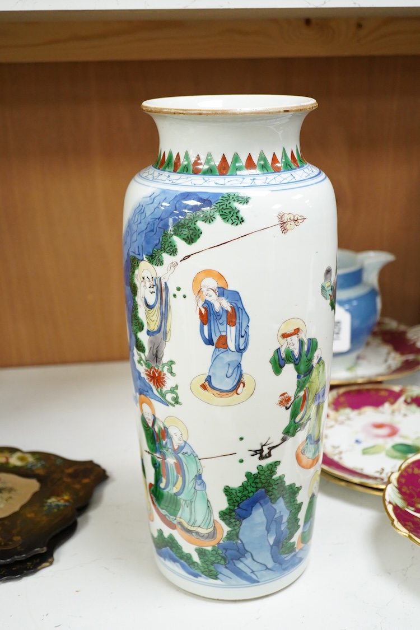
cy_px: 315
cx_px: 210
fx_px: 787
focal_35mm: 45
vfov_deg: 43.6
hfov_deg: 29.9
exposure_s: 1/250
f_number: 4
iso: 2500
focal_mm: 30
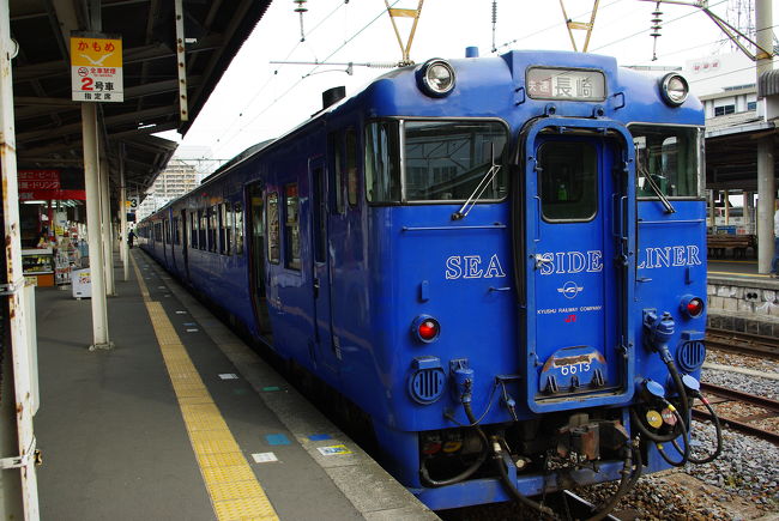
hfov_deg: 55.7
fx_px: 737
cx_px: 390
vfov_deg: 39.0
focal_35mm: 34
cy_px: 260
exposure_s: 1/180
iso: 200
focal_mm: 23.13
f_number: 6.7
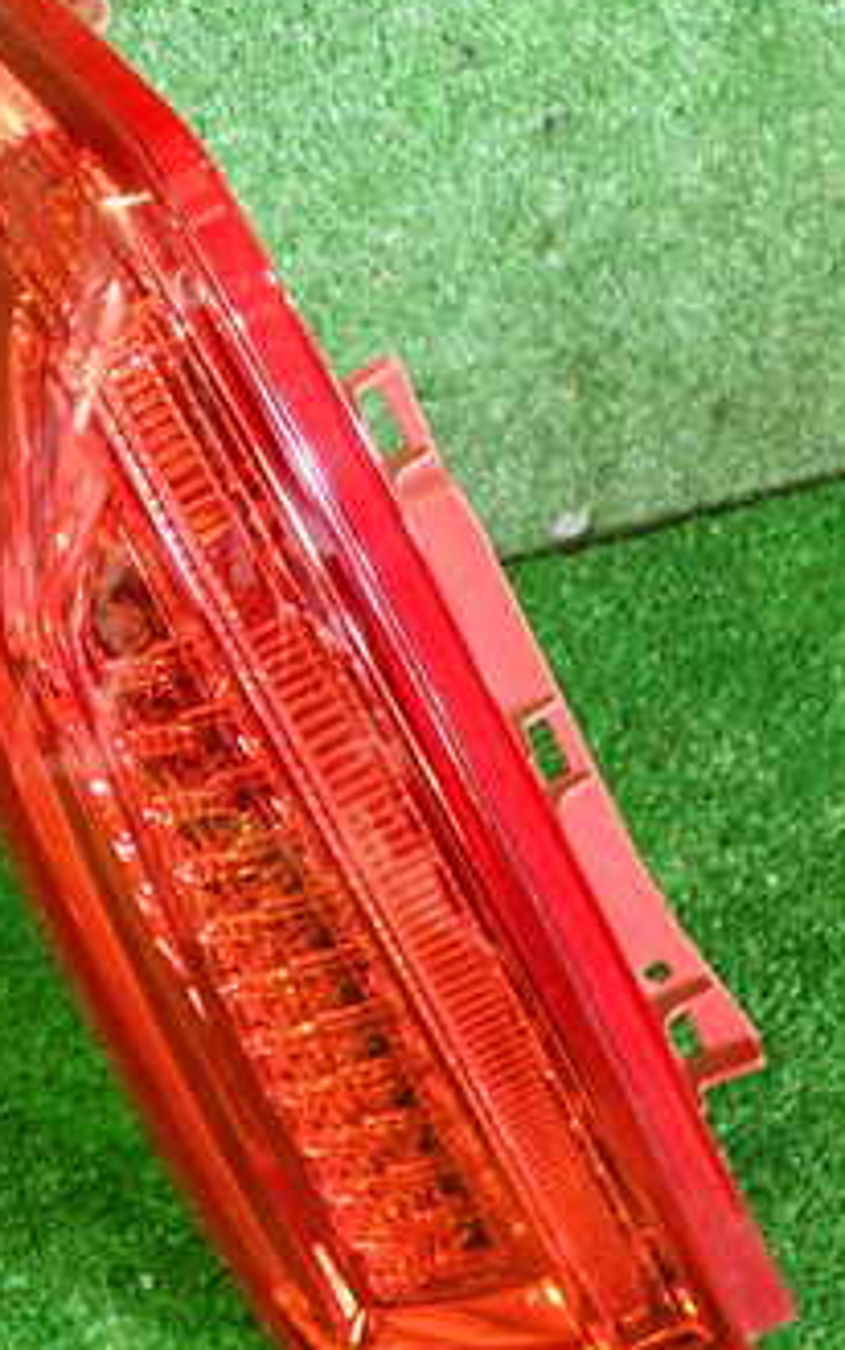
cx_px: 287
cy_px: 669
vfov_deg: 35.1
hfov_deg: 22.3
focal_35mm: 58
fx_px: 2134
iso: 800
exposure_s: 1/30
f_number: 2.3
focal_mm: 5.4
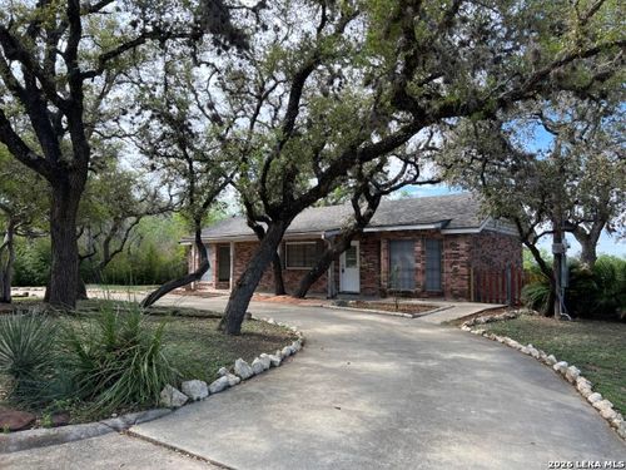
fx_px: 470
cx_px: 313
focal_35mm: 26
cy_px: 235
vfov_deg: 53.1
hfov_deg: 67.3
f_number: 1.5
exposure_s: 1/924
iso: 50
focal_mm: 5.7
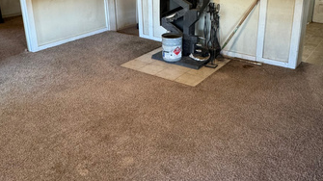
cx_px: 172
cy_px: 45
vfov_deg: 33.0
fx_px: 300
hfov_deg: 56.6
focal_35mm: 35
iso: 400
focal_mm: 2.22
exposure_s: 1/60
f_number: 2.2
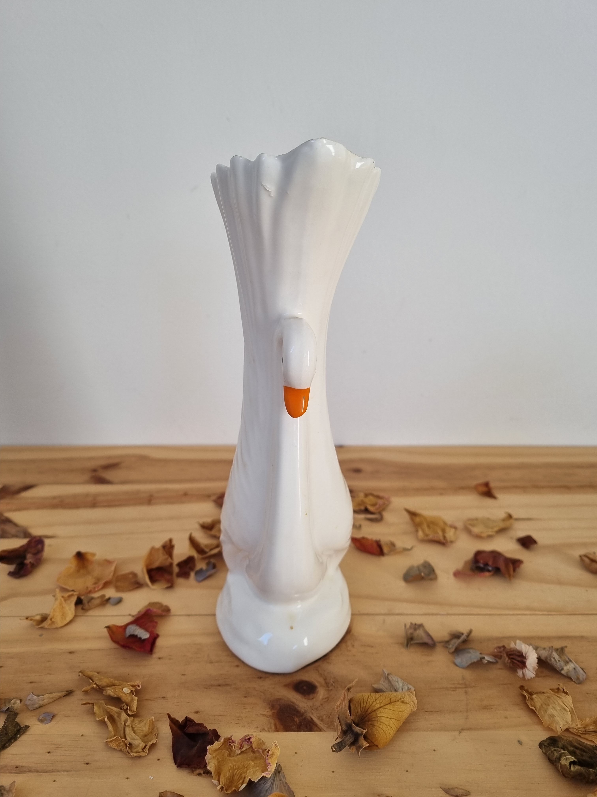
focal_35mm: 26
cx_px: 298
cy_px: 398
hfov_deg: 53.1
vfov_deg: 67.3
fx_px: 598
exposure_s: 1/233
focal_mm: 5.4
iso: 50
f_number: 1.8
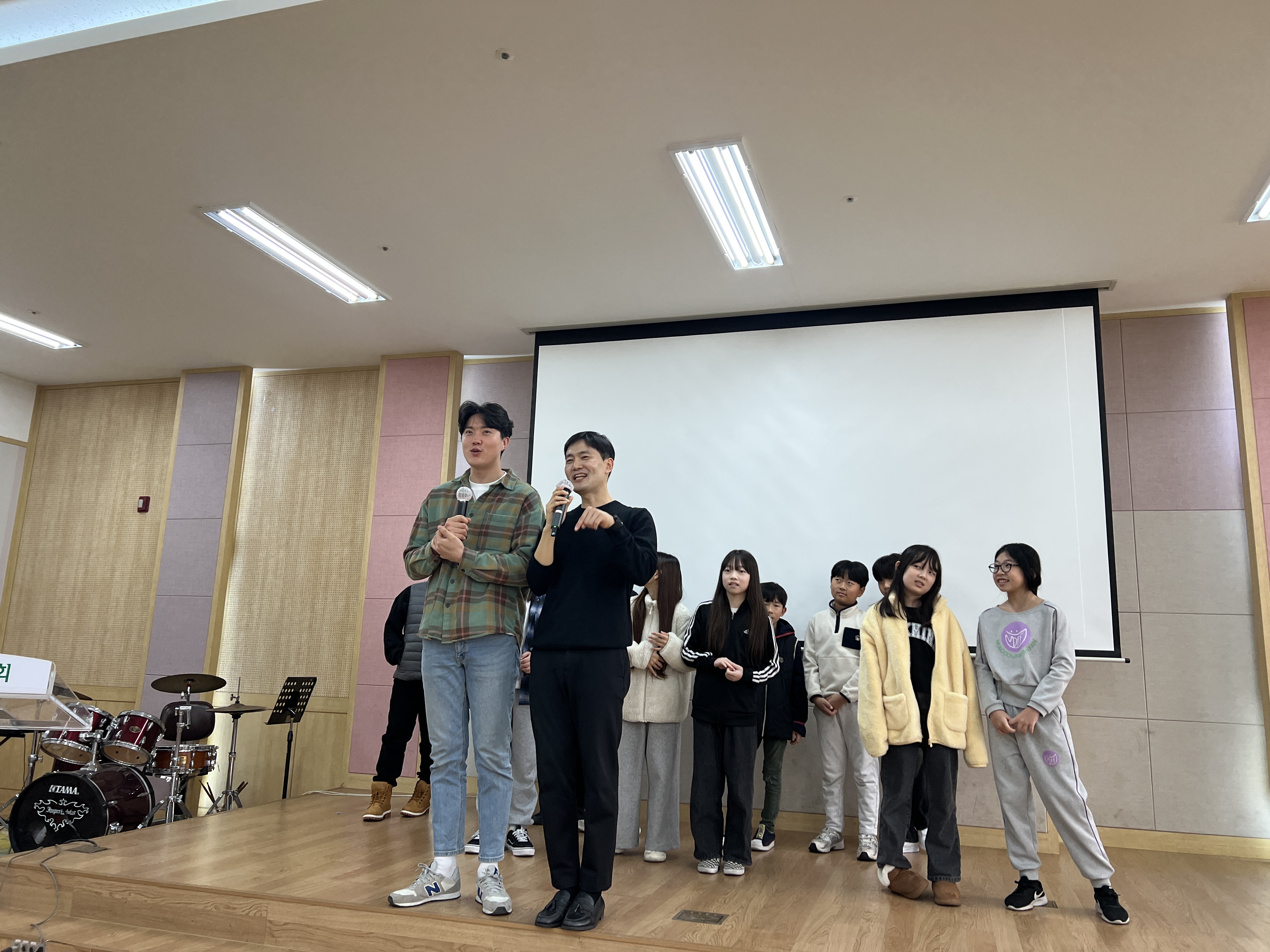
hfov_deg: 67.3
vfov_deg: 53.1
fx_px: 954
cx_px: 635
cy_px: 476
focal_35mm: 26
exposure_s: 1/120
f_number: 1.5
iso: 80
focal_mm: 5.7
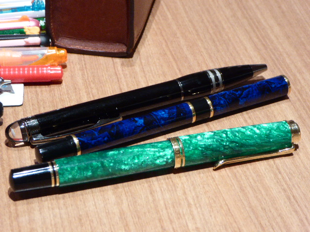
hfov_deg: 15.5
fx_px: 1137
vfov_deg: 11.7
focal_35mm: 127
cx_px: 155
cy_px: 116
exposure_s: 1/20
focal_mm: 20.6
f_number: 5.1
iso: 400
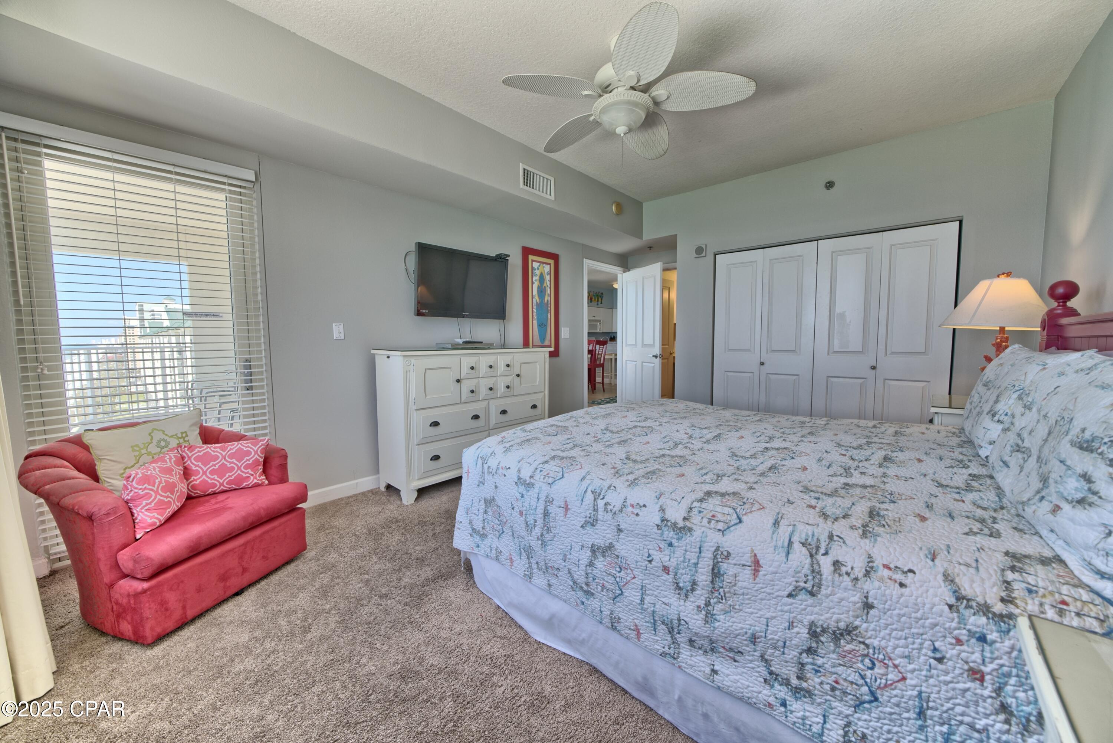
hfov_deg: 112.6
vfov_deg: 90.0
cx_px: 556
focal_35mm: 12
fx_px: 371
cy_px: 372
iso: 500
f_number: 8
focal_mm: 12
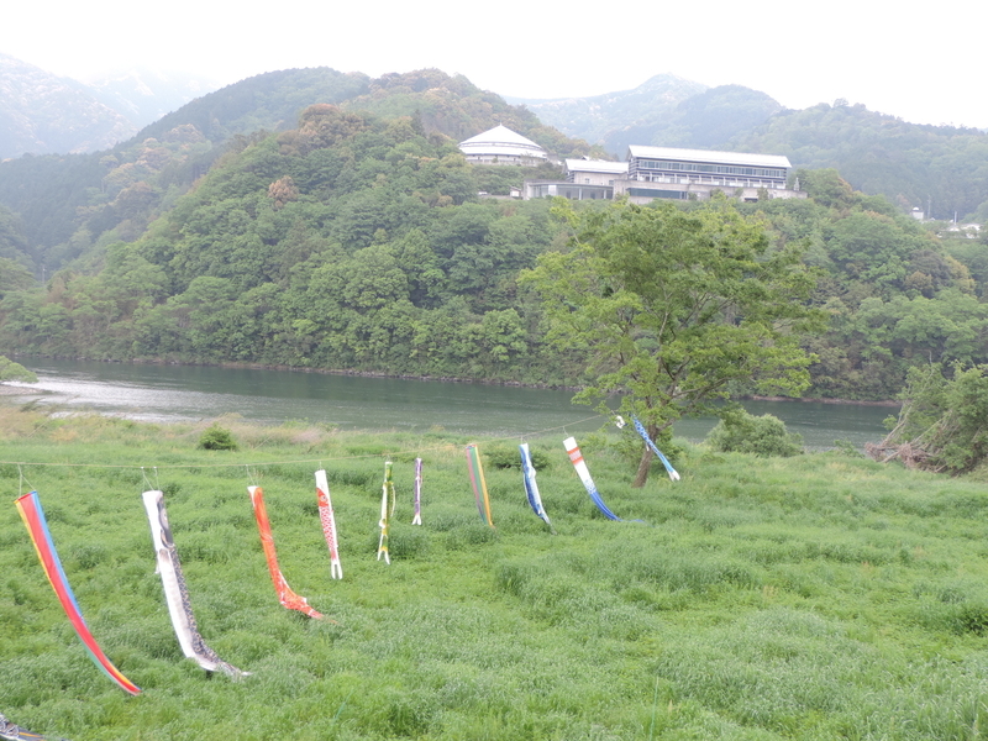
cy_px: 370
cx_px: 494
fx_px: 1142
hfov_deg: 46.8
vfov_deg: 36.0
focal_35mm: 40
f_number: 3.3
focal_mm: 7.1
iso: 80
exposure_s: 1/80
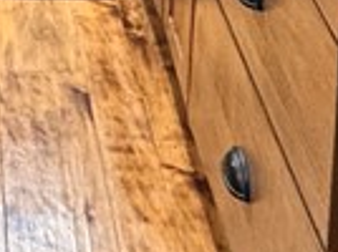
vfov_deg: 10.7
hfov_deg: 17.2
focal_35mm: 107
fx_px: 1043
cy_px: -438
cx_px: -108
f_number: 2.2
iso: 500
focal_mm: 2.22
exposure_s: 1/60
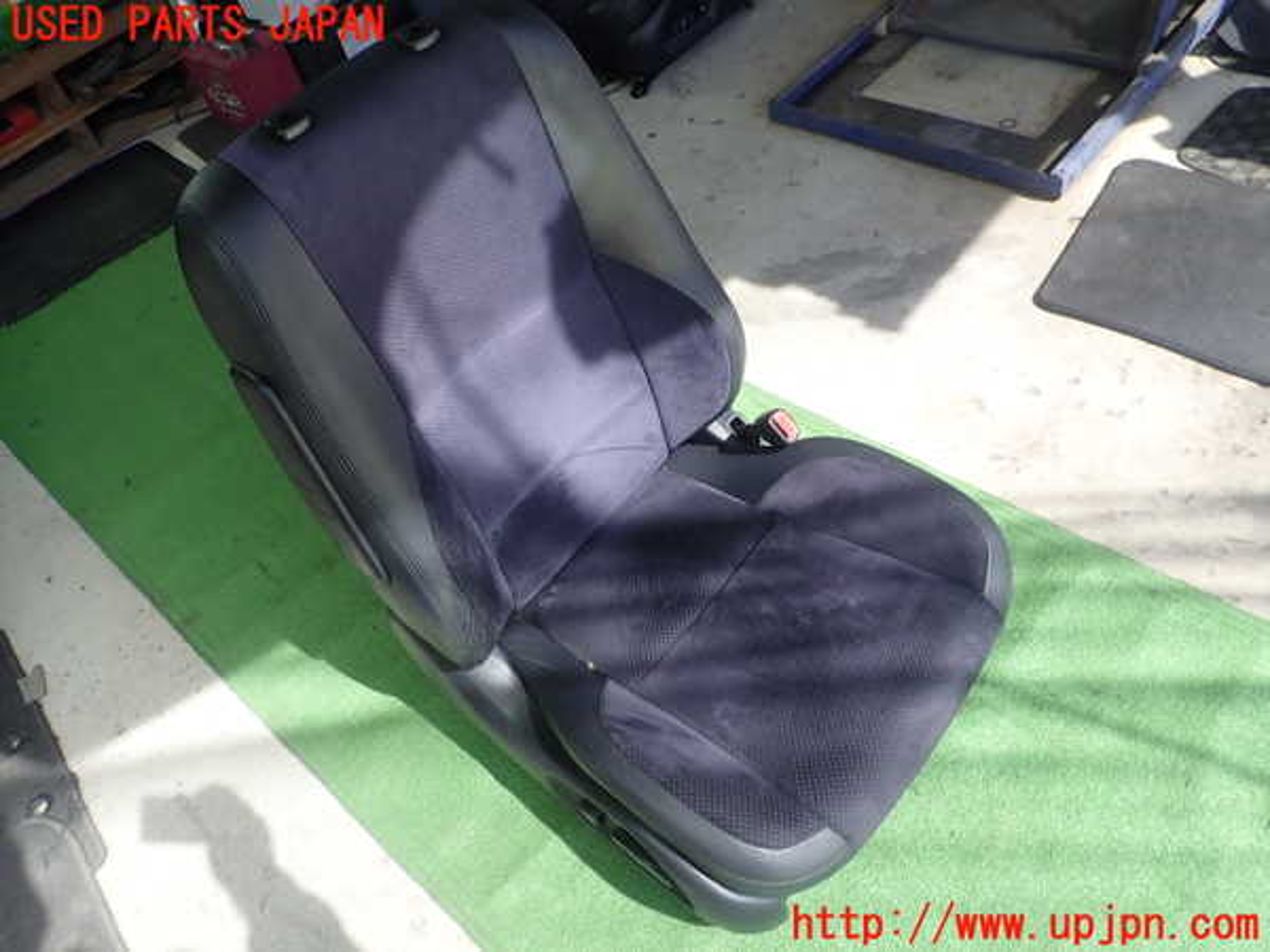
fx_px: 917
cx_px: 635
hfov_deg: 69.4
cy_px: 476
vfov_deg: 54.9
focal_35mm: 25
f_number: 2.8
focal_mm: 4.5
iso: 100
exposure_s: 1/80
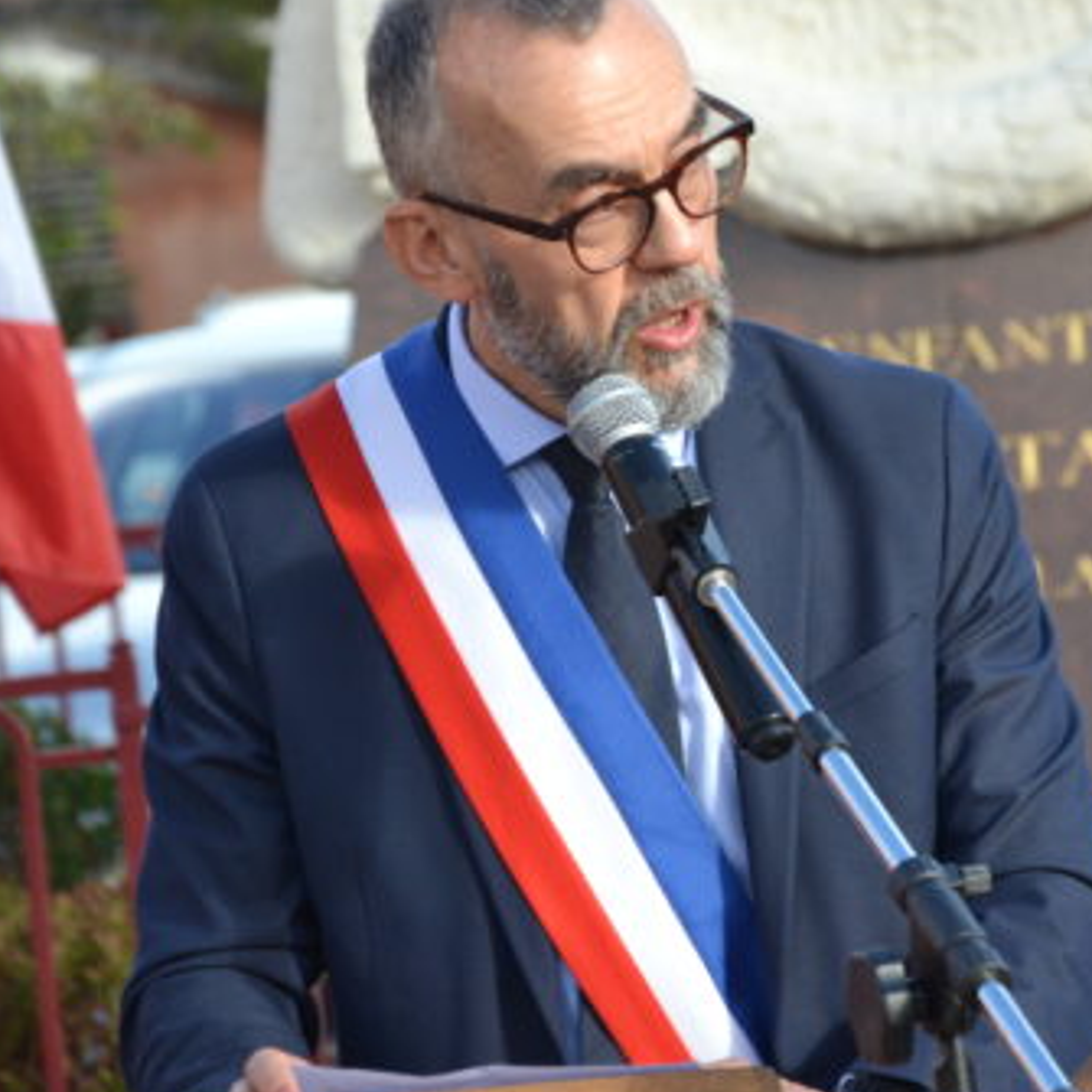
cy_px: 434
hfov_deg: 6.3
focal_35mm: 280
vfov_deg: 6.3
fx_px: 9989
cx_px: 795
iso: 400
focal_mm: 105
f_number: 5.6
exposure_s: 1/320
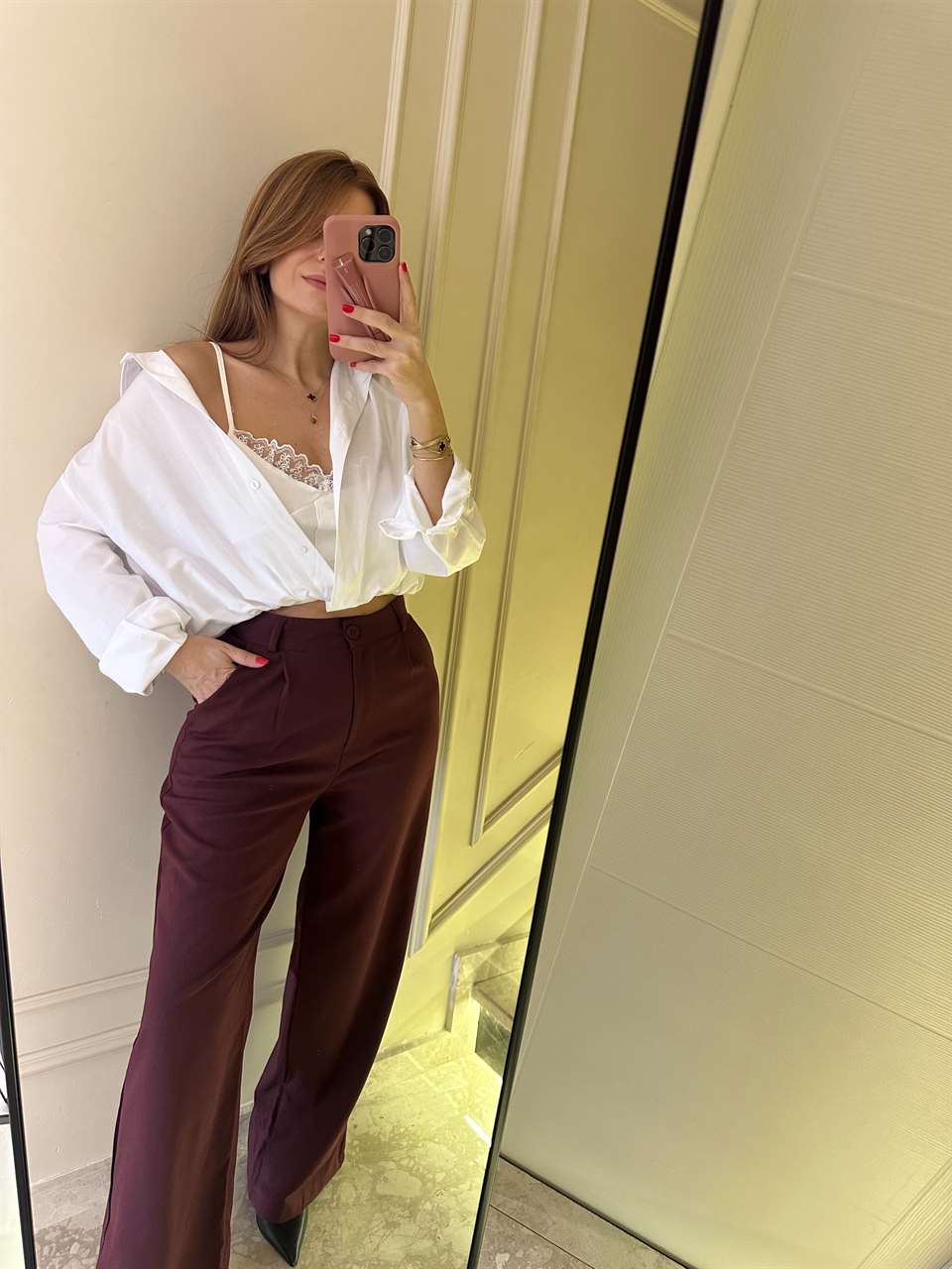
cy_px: 634
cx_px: 476
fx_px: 880
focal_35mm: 24
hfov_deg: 56.8
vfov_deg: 71.6
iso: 250
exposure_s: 1/60
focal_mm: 6.86
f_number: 1.78
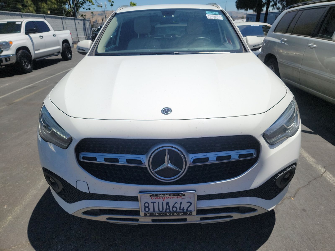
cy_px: 126
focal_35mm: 24
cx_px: 168
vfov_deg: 56.8
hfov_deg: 71.6
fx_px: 232
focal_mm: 6.7
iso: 50
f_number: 1.8
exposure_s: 1/1350
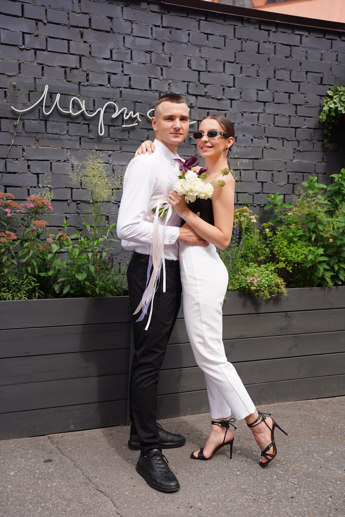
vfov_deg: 47.4
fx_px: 589
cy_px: 258
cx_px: 172
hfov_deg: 32.6
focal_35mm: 41
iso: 100
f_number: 2.8
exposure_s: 1/800
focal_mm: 41
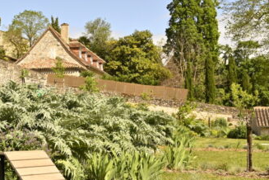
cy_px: 139
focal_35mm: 72
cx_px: 17
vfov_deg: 18.7
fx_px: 539
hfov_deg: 26.9
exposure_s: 1/2500
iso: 1600
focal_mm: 31.5
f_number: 10
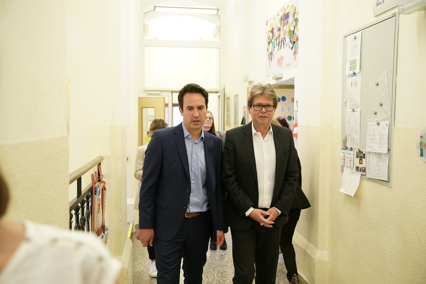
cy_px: 142
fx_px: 426
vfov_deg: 36.9
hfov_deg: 53.1
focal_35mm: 36
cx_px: 213
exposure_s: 1/250
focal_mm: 36
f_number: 2.8
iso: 3200
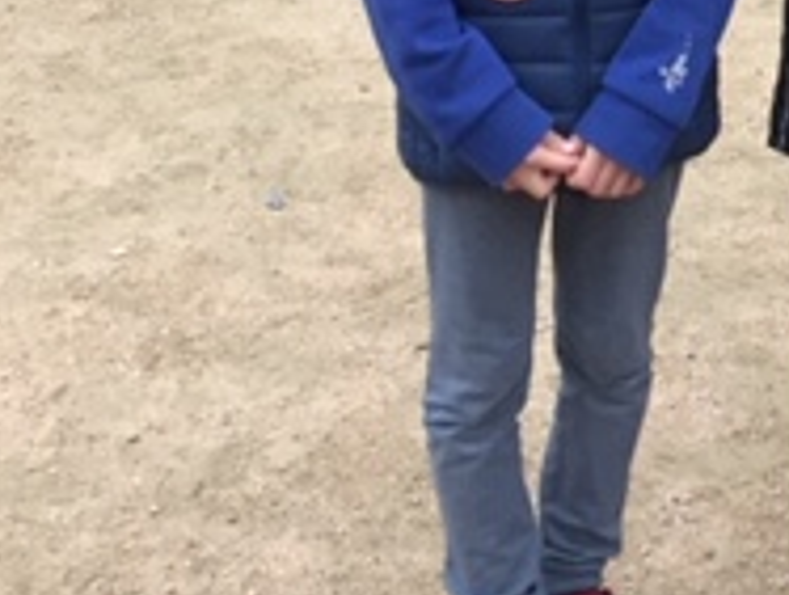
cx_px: 979
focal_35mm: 99
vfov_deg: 14.2
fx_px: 2261
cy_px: -253
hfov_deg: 18.6
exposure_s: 1/33
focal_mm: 4.15
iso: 32
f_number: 2.2
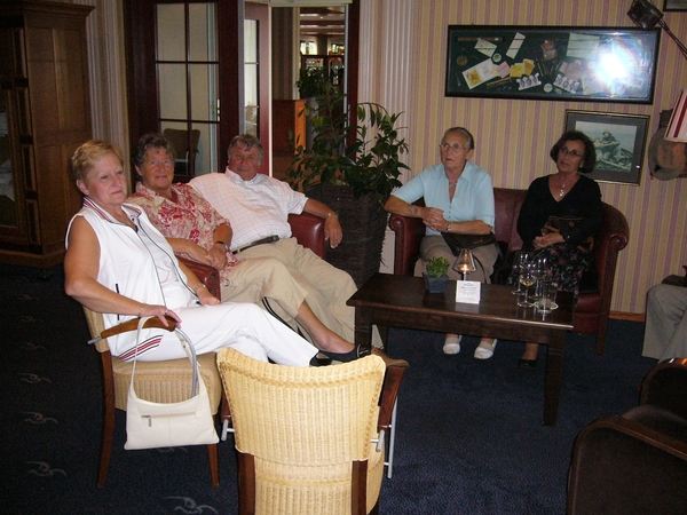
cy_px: 258
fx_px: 695
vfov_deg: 40.7
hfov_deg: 52.6
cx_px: 344
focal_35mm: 35
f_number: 2.8
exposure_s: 1/60
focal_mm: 5.8
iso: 320
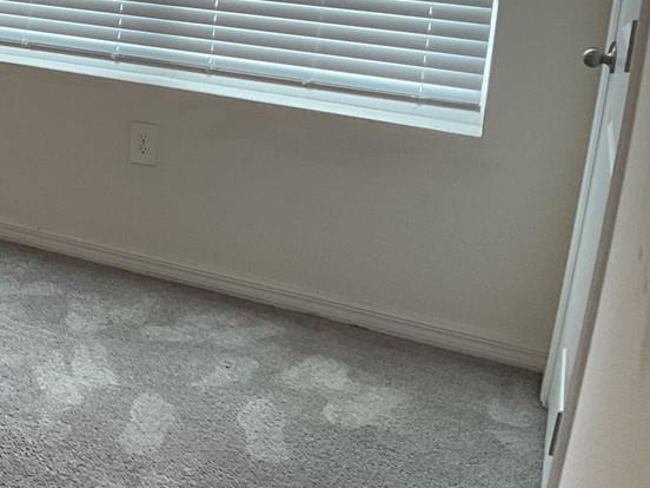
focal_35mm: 84
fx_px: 1577
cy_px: 54
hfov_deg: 21.3
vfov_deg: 17.3
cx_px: -179
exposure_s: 1/120
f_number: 1.8
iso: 64
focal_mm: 3
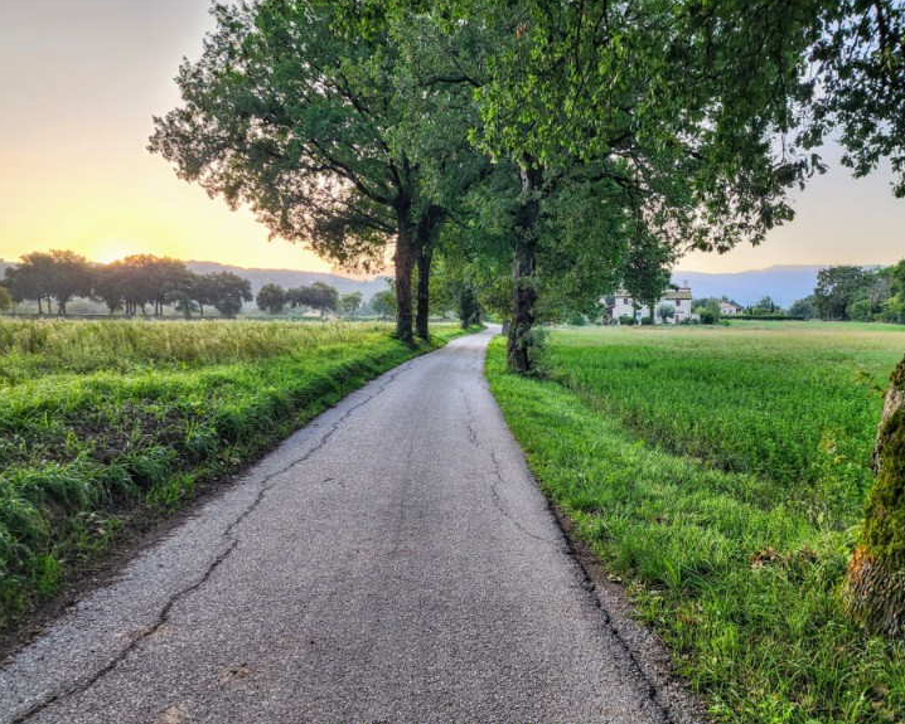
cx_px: 460
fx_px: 670
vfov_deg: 56.8
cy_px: 374
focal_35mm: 25
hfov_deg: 68.1
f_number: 1.8
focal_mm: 6.4
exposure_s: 1/180
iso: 50
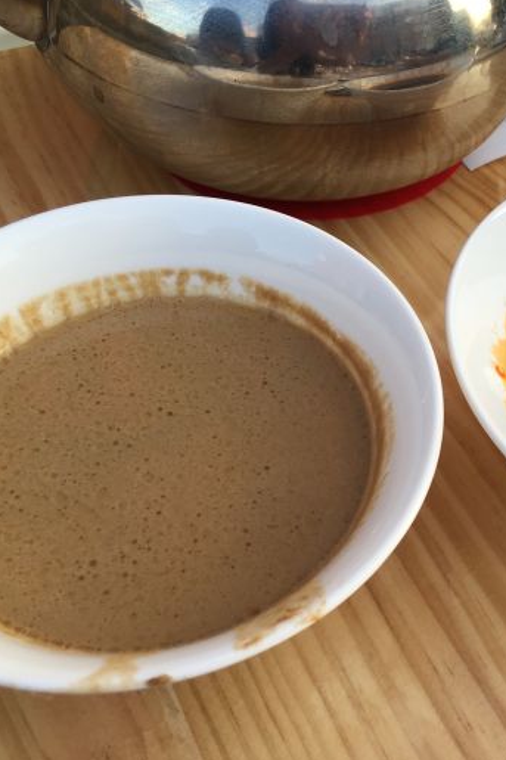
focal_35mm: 41
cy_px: 377
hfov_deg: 31.3
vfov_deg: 47.4
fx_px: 865
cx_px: 441
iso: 25
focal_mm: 4.15
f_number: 2.2
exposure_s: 1/100
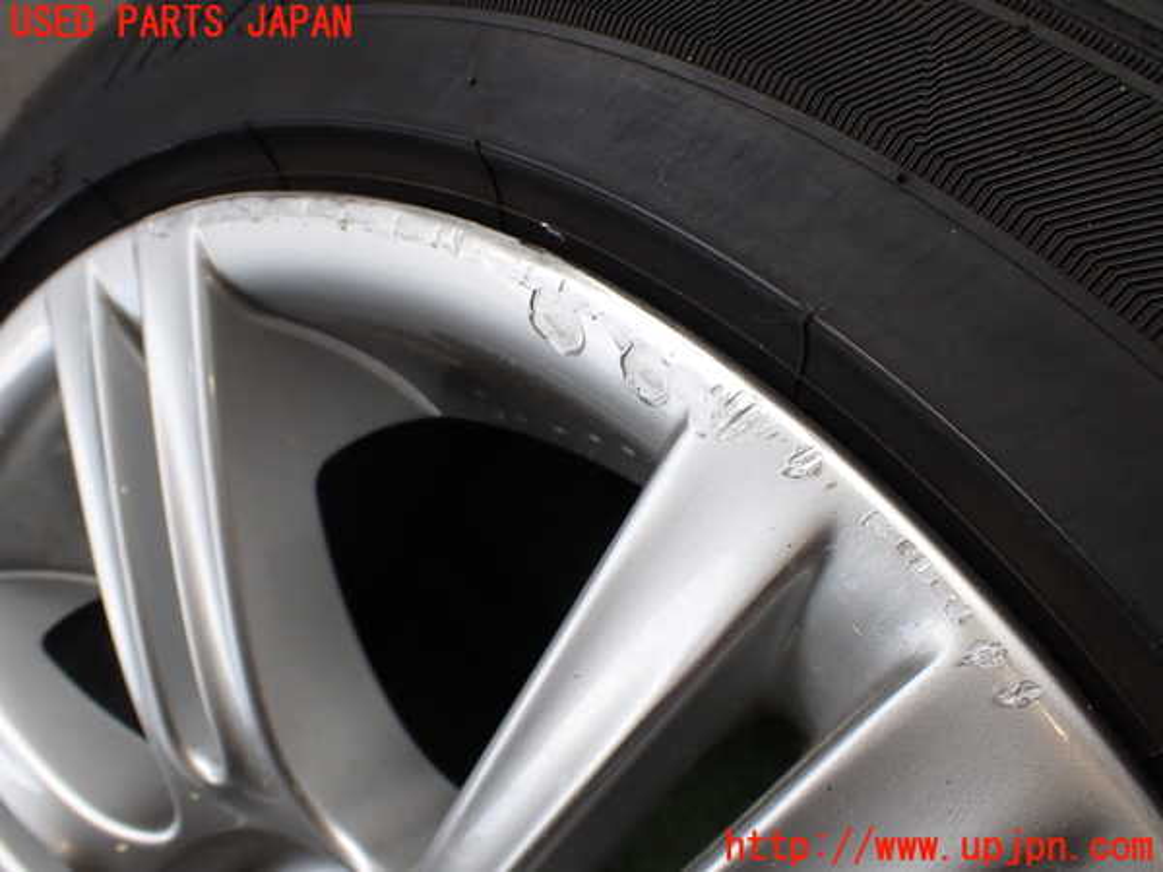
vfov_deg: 46.8
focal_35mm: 30
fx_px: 1008
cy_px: 436
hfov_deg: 60.0
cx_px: 582
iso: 100
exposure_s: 1/250
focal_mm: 5.4
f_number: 3.2
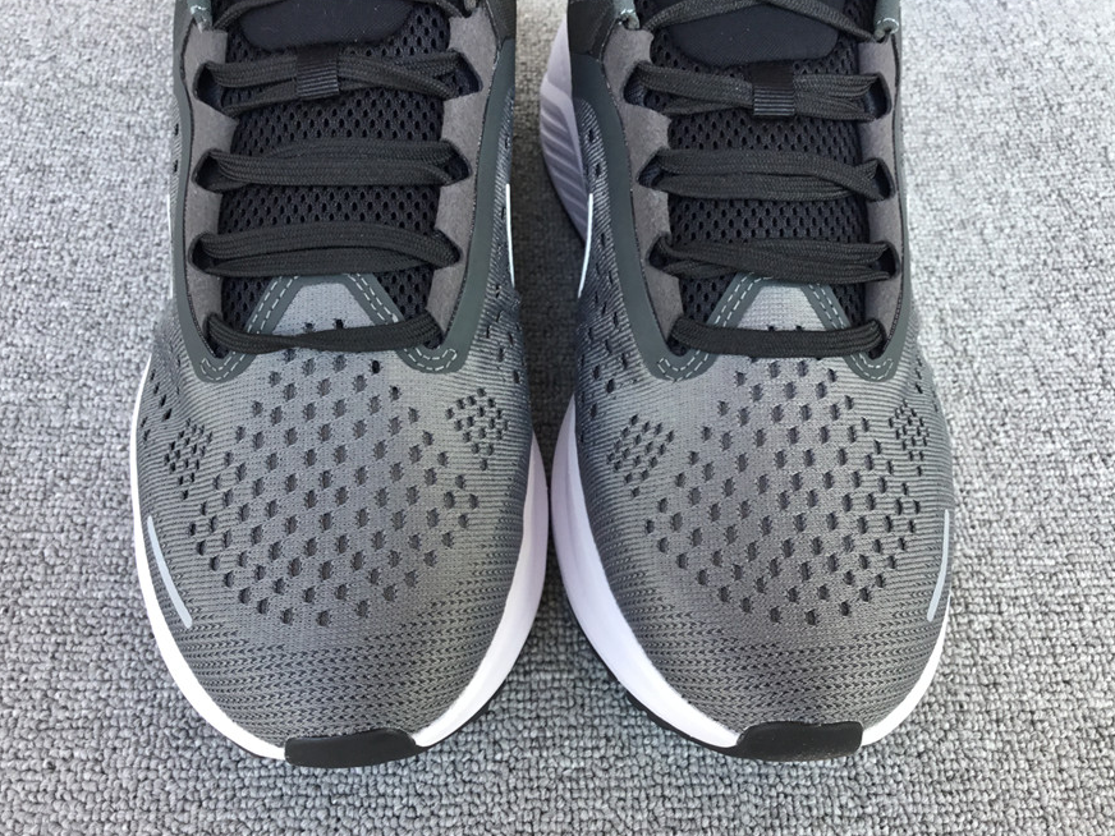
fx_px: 1031
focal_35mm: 32
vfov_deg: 44.2
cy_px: 425
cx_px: 550
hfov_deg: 56.8
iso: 40
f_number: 2.4
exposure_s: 1/100
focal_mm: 3.3
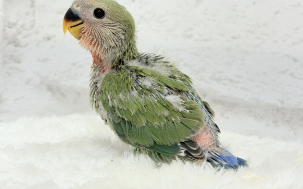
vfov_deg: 23.1
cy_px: 75
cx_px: 153
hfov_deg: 36.3
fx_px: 463
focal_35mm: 56
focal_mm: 5.96
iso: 40
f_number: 1.6
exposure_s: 1/50
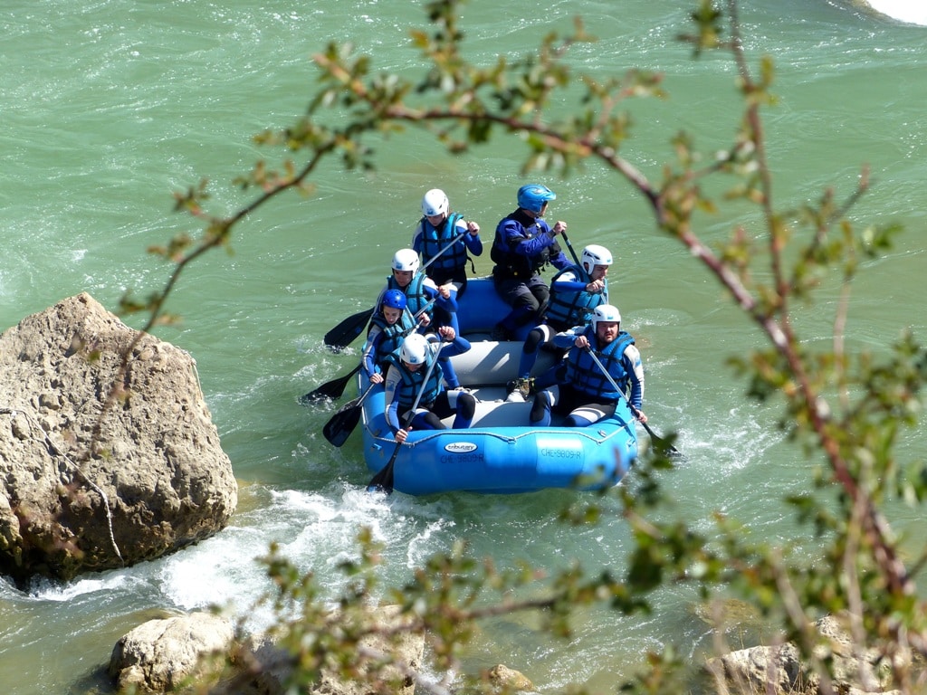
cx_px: 464
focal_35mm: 150
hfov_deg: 13.2
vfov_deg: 9.9
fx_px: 4017
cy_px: 348
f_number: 4
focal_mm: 27
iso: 100
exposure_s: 1/640
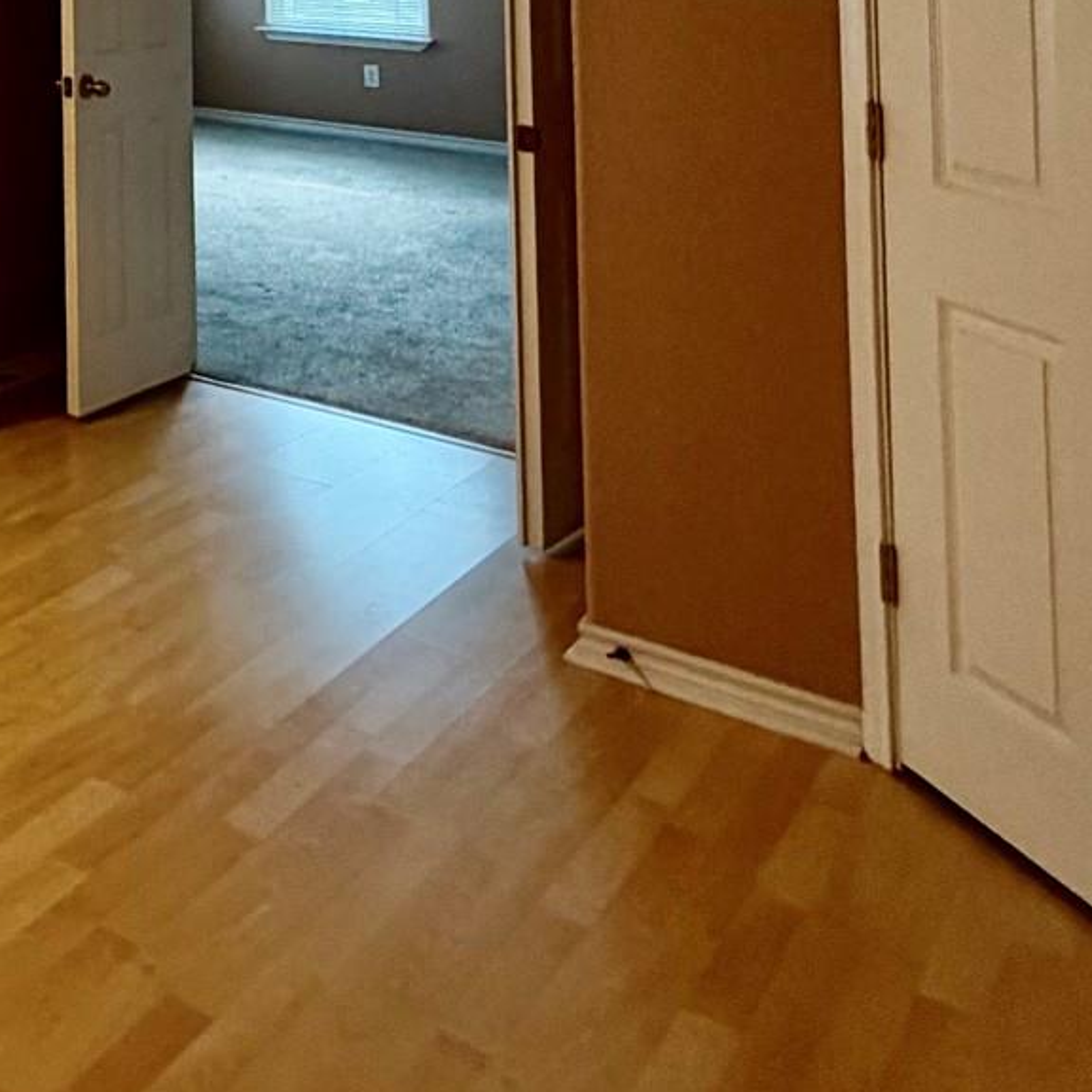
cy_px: -163
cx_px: -425
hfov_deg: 28.9
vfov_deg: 32.7
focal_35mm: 44
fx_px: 1570
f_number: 2.2
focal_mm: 2.22
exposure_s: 1/120
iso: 320
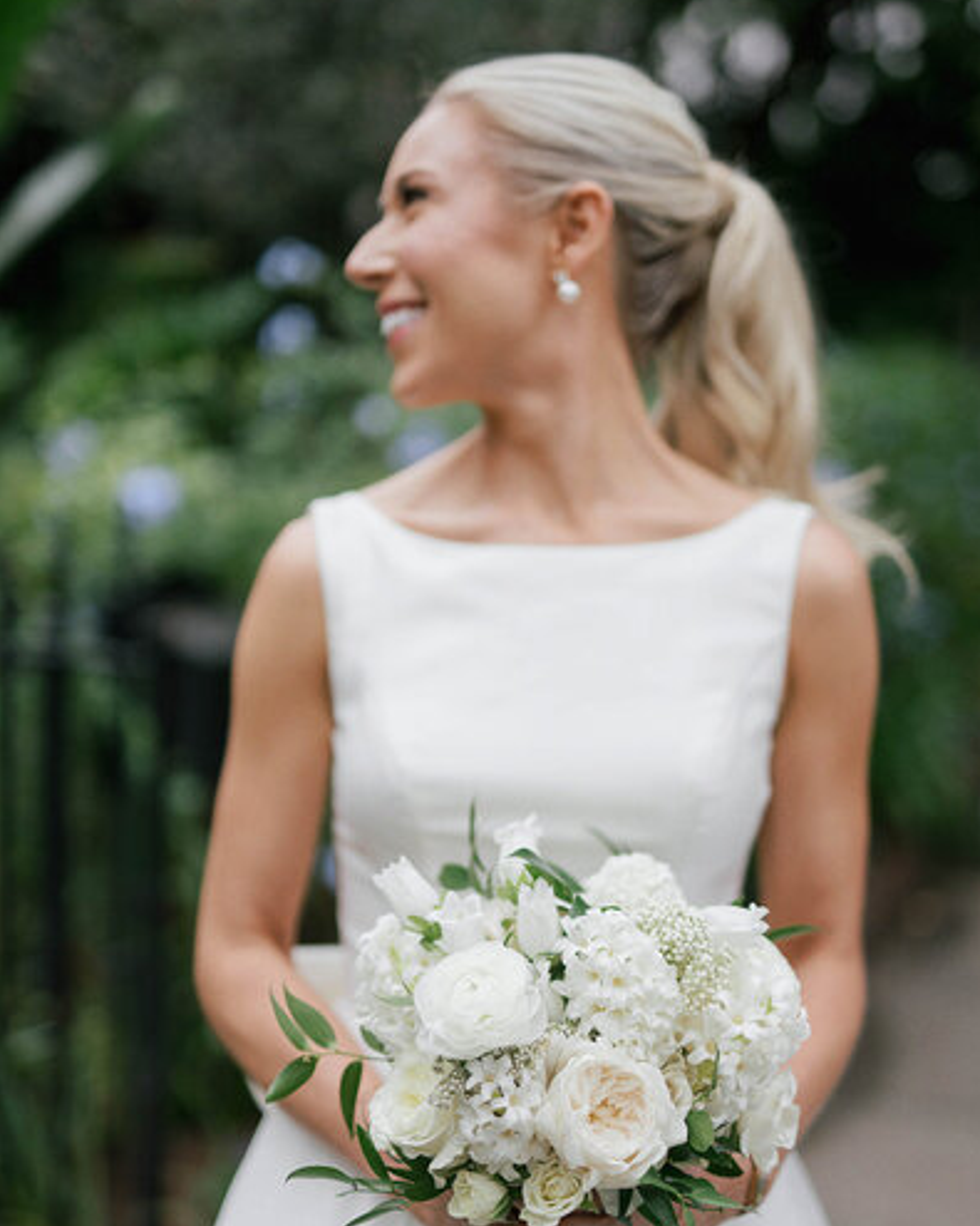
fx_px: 2067
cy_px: 687
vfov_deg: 33.0
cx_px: 494
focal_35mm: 57
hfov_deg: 26.7
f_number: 1.4
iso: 160
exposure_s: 1/1250
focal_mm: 50
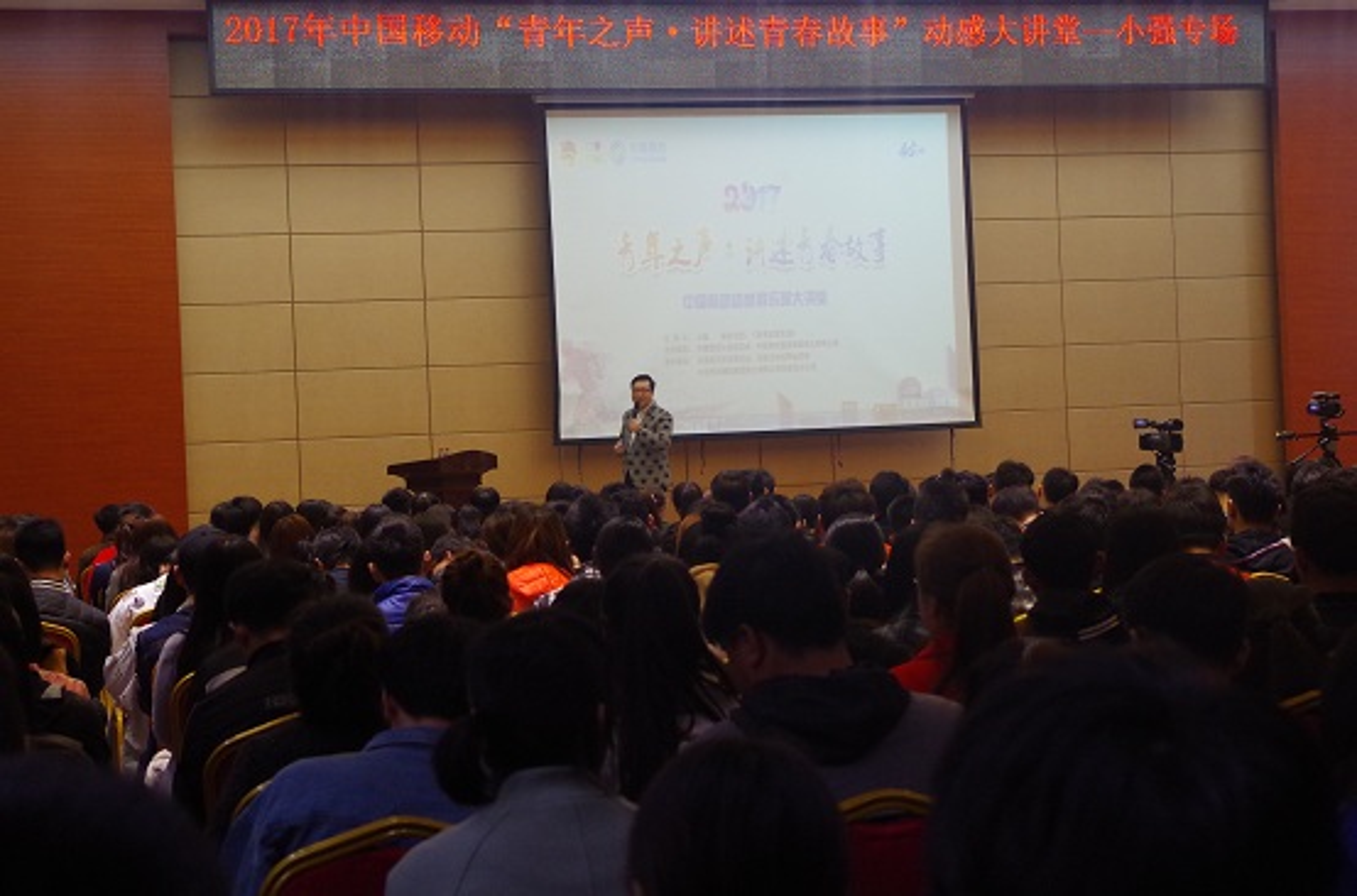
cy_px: 448
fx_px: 2706
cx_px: 678
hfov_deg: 28.1
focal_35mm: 72
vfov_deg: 18.8
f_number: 8
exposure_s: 1/80
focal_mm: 47.5
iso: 1600
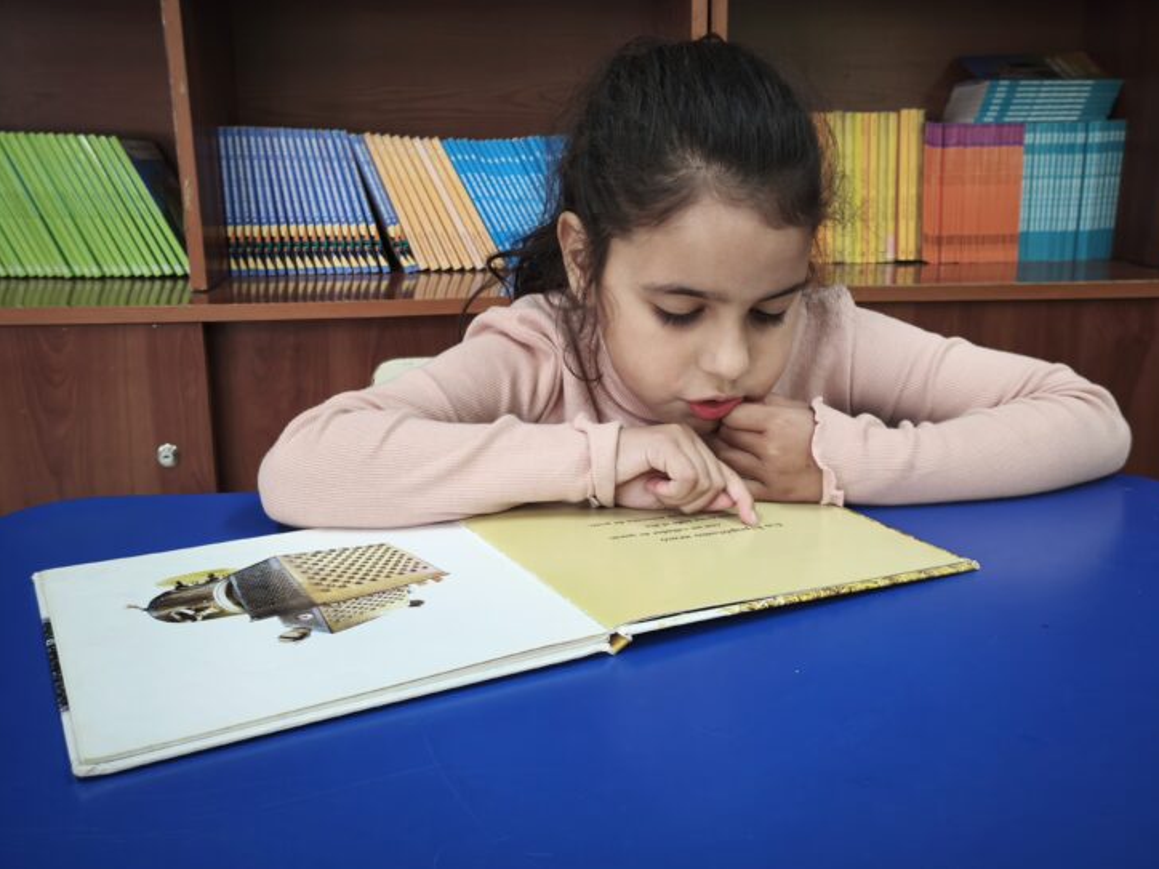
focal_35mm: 35
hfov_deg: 52.6
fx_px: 1172
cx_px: 613
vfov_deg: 40.7
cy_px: 430
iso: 250
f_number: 1.7
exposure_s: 1/100
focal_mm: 5.35
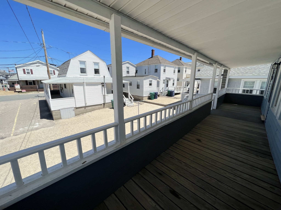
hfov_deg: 106.2
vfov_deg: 89.9
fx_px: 106
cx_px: 140
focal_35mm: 13
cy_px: 105
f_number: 1.8
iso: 32
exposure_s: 1/3125
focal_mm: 1.6
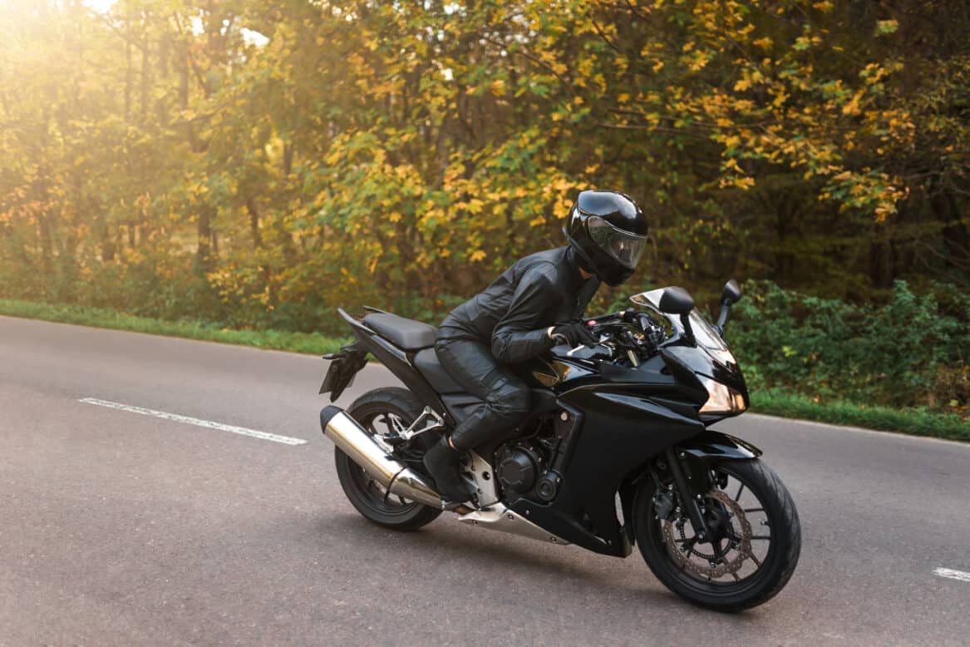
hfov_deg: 54.4
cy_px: 324
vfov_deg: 37.9
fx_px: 943
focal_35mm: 35
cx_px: 485
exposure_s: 1/800
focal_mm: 35
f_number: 1.4
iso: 100
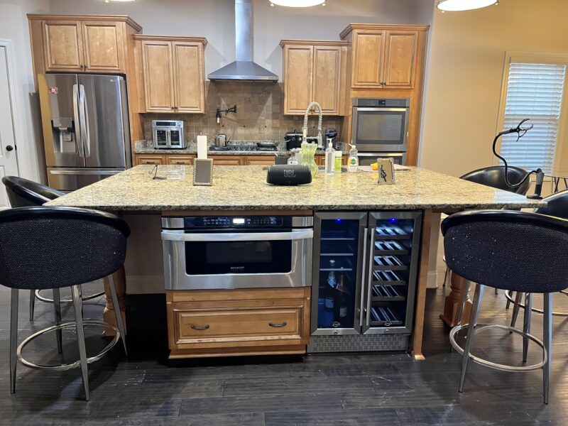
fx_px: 427
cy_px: 213
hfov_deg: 67.3
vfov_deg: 53.1
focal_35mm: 26
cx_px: 284
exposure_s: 1/60
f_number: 1.6
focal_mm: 5.1
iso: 500
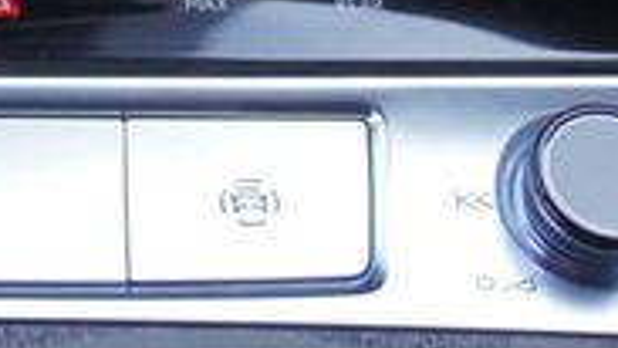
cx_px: -128
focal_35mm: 121
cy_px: -274
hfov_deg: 16.9
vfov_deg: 9.5
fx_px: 1983
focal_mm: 22
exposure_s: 1/800
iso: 2500
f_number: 4
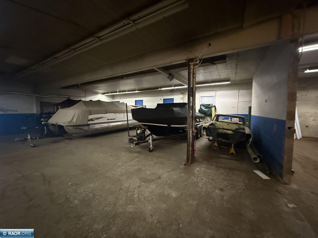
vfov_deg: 85.7
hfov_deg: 102.1
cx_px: 159
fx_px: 129
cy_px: 119
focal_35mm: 14
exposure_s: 1/30
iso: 1250
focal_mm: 2.22
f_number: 2.2
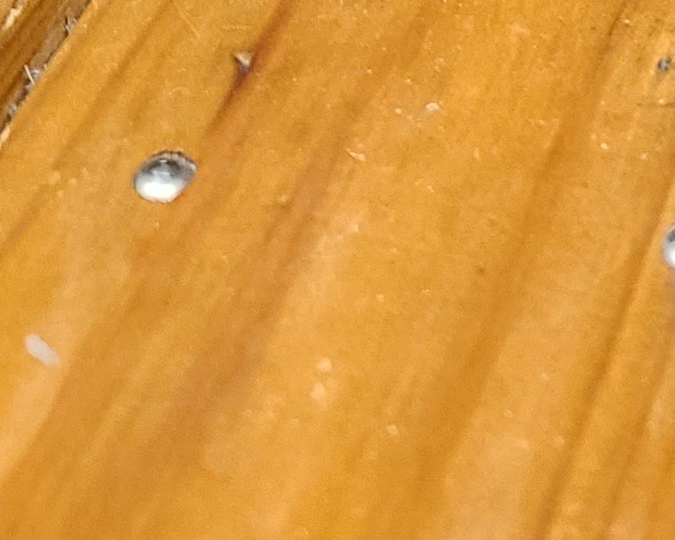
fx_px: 2377
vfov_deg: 11.5
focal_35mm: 119
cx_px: 940
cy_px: -593
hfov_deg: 15.2
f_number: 1.8
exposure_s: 1/50
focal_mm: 5.4
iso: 500
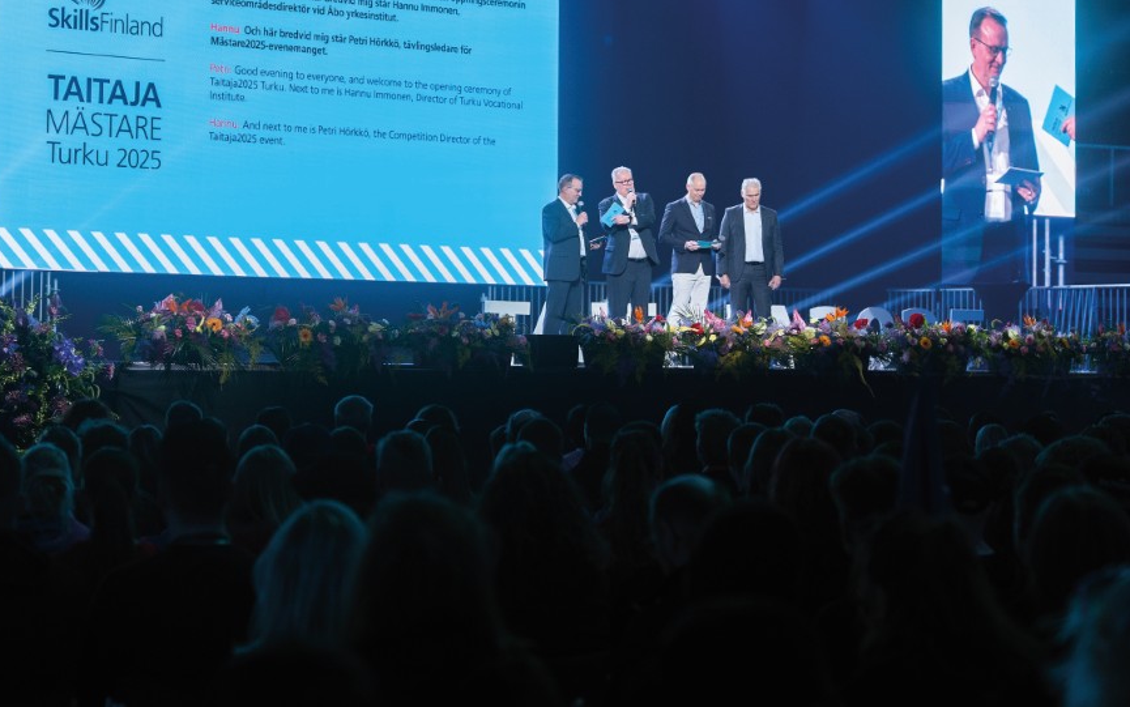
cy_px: 209
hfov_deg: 21.9
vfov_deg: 13.7
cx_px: 610
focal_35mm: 95
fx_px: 2926
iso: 1000
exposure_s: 1/200
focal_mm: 70
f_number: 2.8
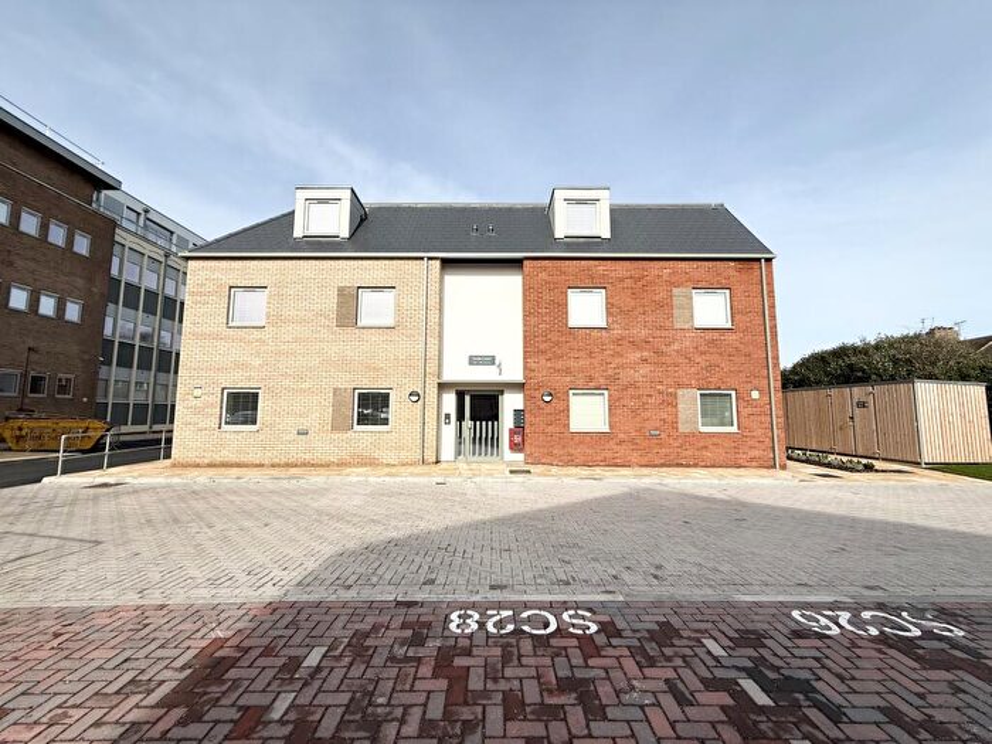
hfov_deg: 102.1
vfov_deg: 85.7
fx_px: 401
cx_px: 496
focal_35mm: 14
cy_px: 372
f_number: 2.2
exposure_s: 1/3289
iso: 50
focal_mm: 2.22
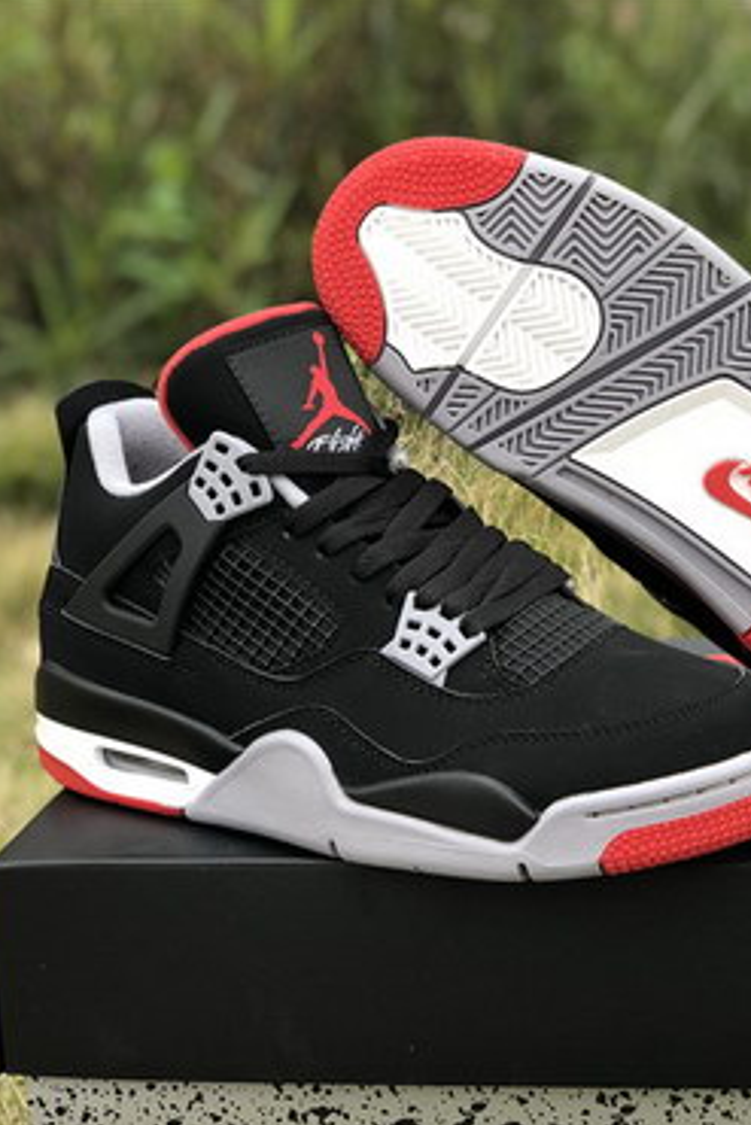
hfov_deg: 18.6
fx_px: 2282
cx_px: 538
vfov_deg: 27.7
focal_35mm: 73
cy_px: 561
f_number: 2.4
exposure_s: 1/60
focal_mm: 6
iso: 16
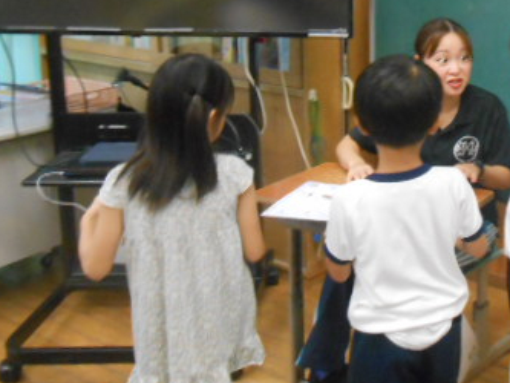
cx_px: 449
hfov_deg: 36.1
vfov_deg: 28.6
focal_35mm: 50
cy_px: 87
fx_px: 737
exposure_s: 1/60
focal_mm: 4.6
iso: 800
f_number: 3.5
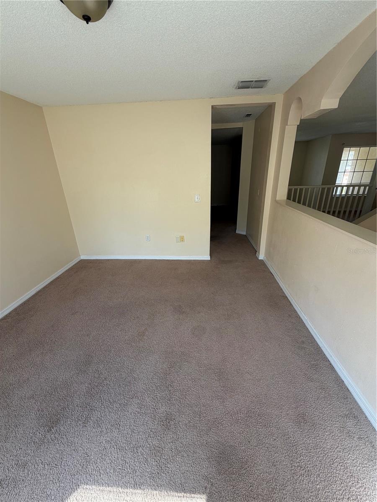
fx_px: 203
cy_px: 251
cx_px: 188
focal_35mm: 14
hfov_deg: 85.7
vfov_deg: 102.1
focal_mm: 2.22
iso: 50
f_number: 2.2
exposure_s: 1/121
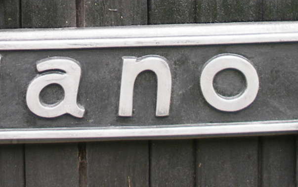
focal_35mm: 130
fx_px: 1056
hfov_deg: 15.9
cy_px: -75
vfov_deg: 9.8
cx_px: 51
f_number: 2.8
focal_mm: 7.8
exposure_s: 1/80
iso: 80
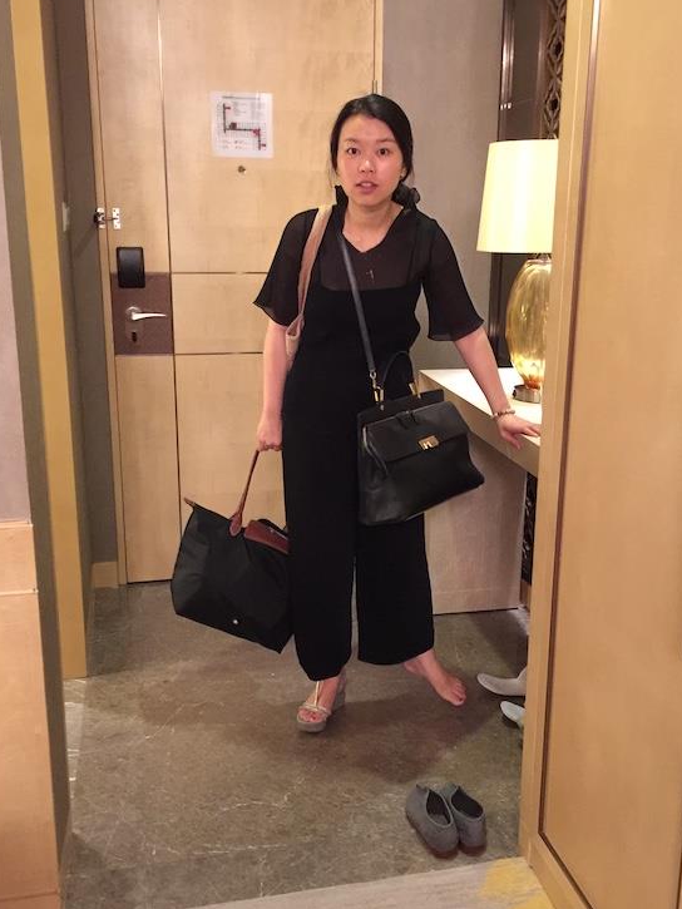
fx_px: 945
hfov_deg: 39.6
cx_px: 368
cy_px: 464
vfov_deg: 51.3
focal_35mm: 36
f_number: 2.2
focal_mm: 4.15
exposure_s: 1/8
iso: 200
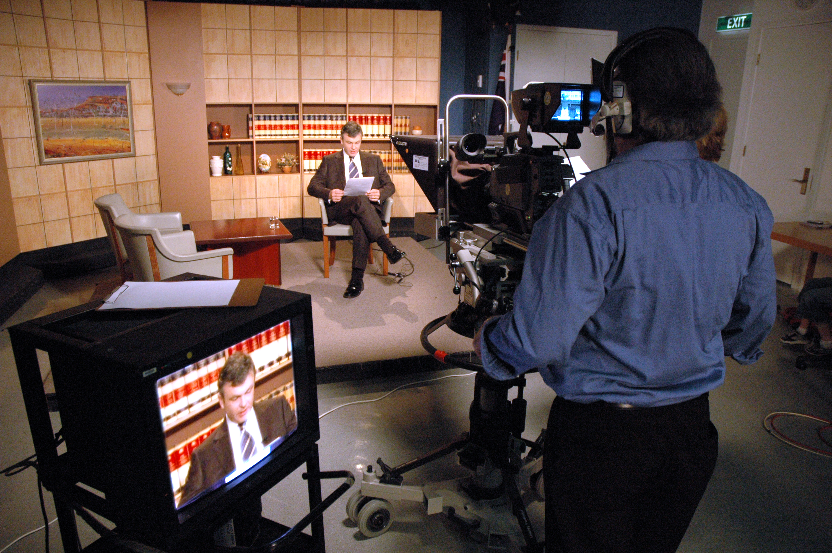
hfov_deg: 67.4
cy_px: 276
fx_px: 623
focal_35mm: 27
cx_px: 416
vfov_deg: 47.8
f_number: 3.5
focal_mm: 18
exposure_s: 1/80
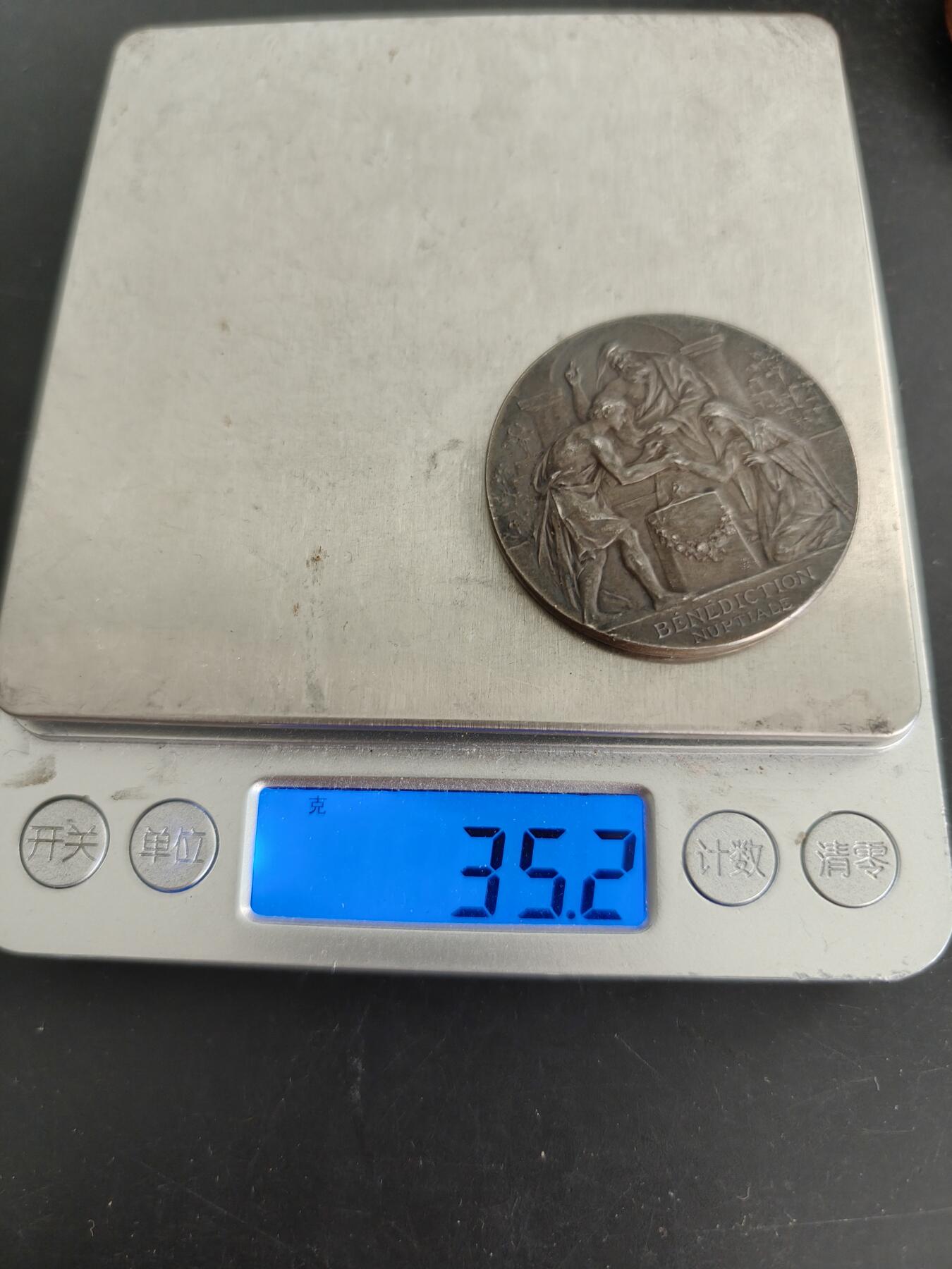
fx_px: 843
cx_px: 476
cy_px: 634
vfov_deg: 73.9
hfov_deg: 58.9
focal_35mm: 23
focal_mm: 6.06
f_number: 1.6
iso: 250
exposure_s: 1/180
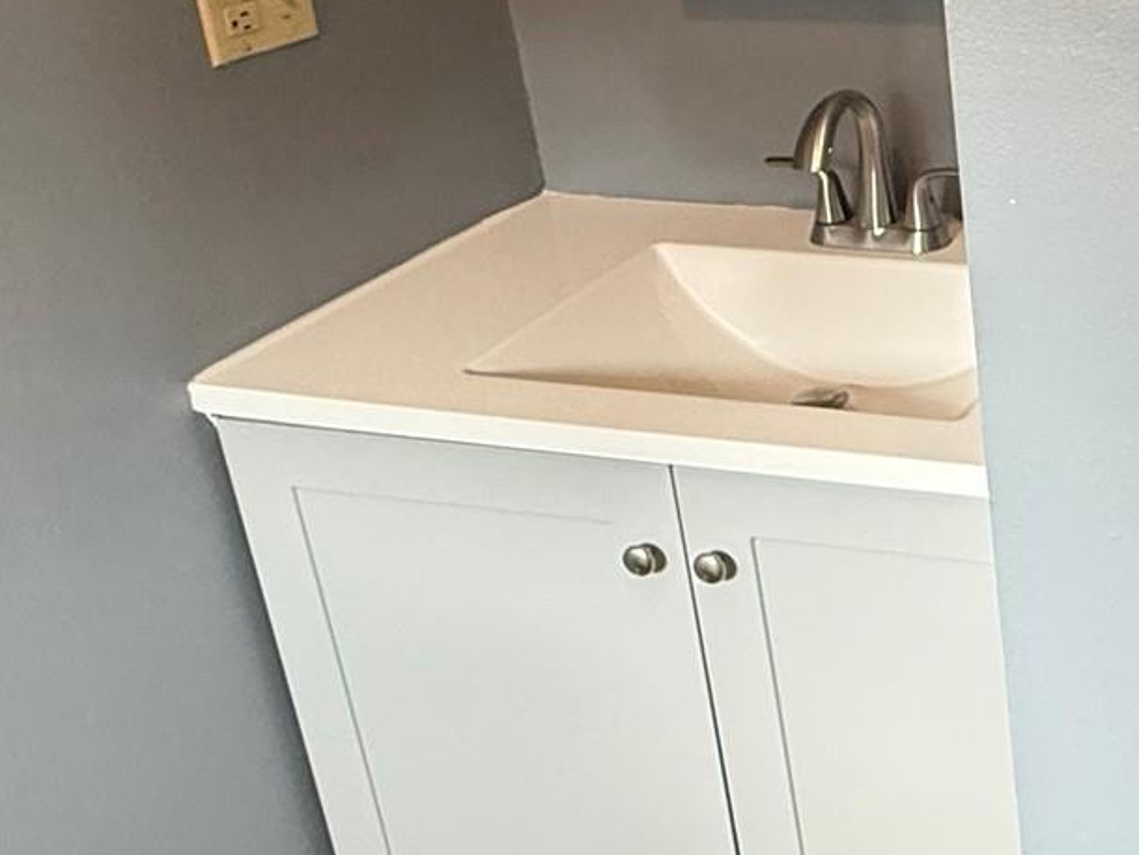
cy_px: 131
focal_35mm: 47
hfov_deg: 34.1
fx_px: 1547
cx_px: 1301
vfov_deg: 29.9
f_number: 2.2
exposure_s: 1/120
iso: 320
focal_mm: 2.22
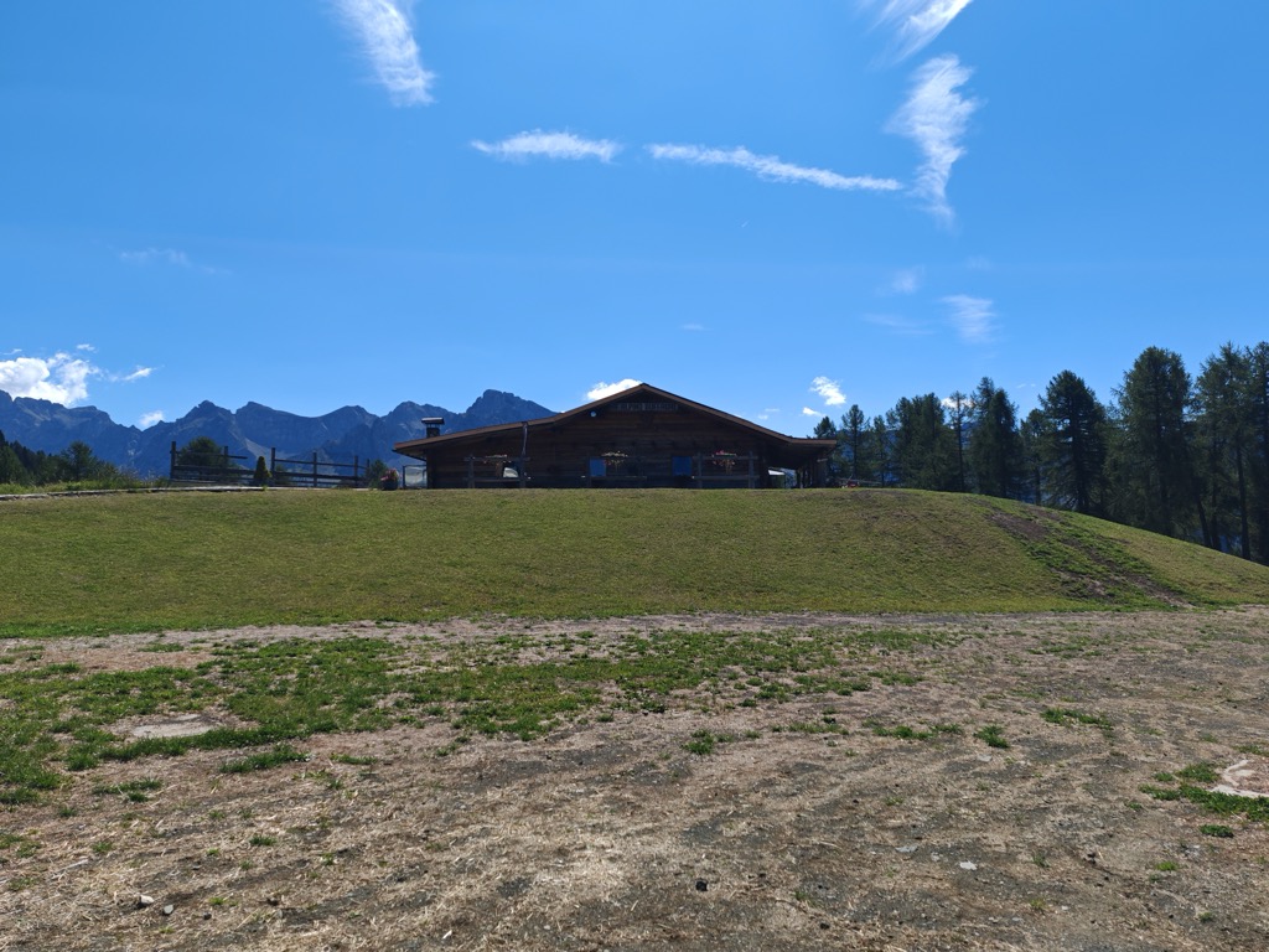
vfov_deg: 51.4
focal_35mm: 27
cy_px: 476
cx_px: 634
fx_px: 990
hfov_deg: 65.3
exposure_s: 1/3500
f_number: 1.6
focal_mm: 7.62
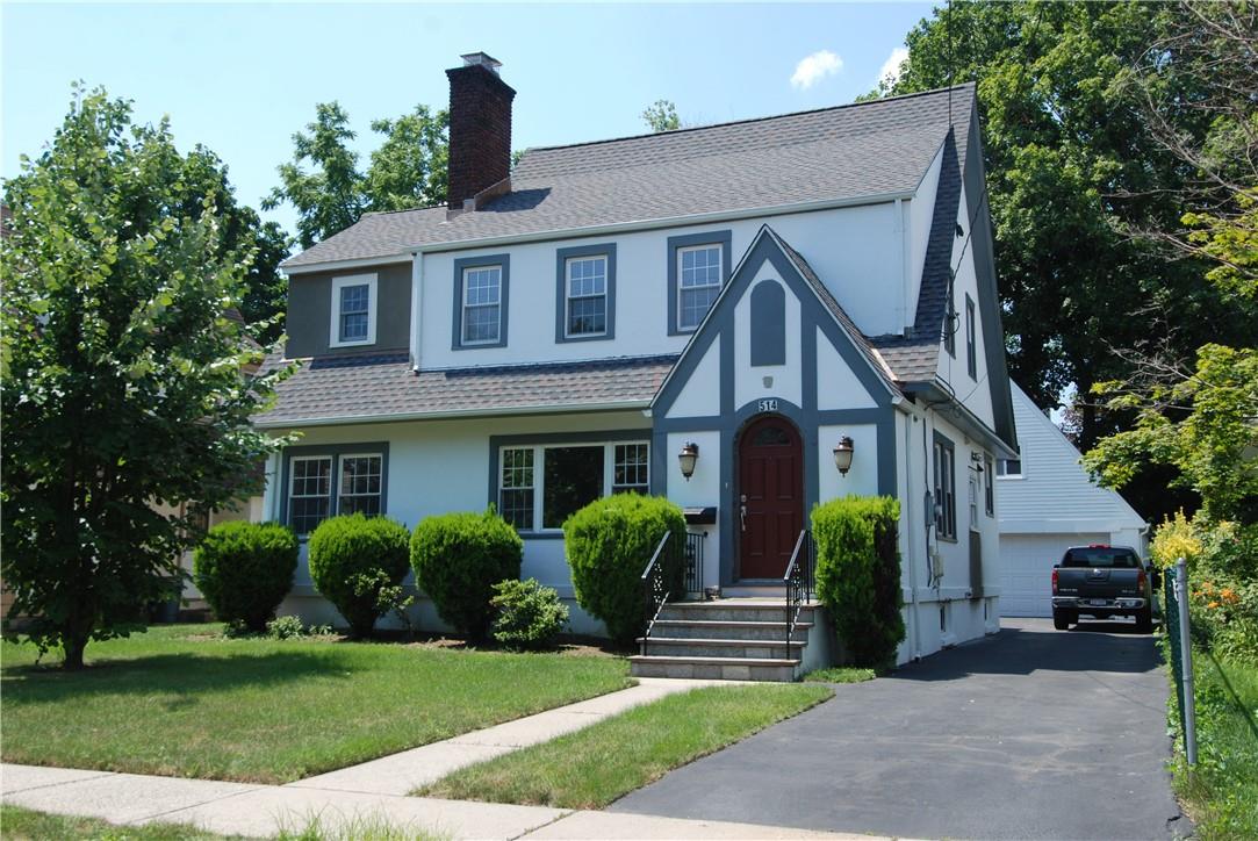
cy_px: 420
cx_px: 629
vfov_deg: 40.0
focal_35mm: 33
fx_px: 1154
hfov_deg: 57.2
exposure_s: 1/250
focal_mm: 22
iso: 200
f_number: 8
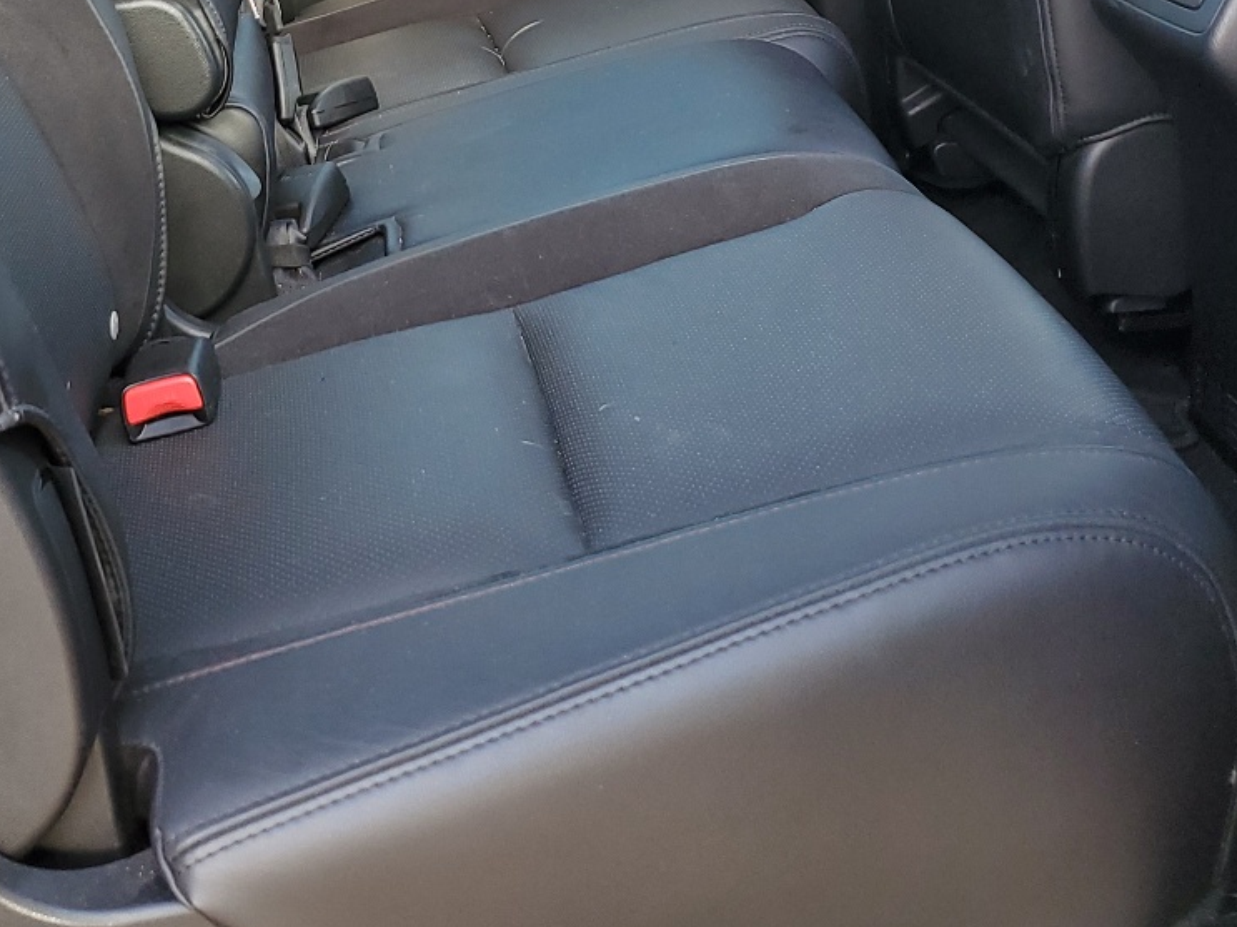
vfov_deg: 24.7
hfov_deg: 33.8
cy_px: -28
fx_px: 2001
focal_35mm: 56
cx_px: 353
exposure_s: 1/120
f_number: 1.5
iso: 68
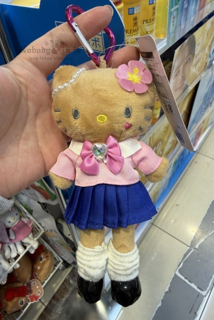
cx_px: 98
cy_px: 166
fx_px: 241
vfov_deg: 67.4
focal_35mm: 27
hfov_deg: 47.9
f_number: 2.2
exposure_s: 1/104
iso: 80
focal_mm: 2.22
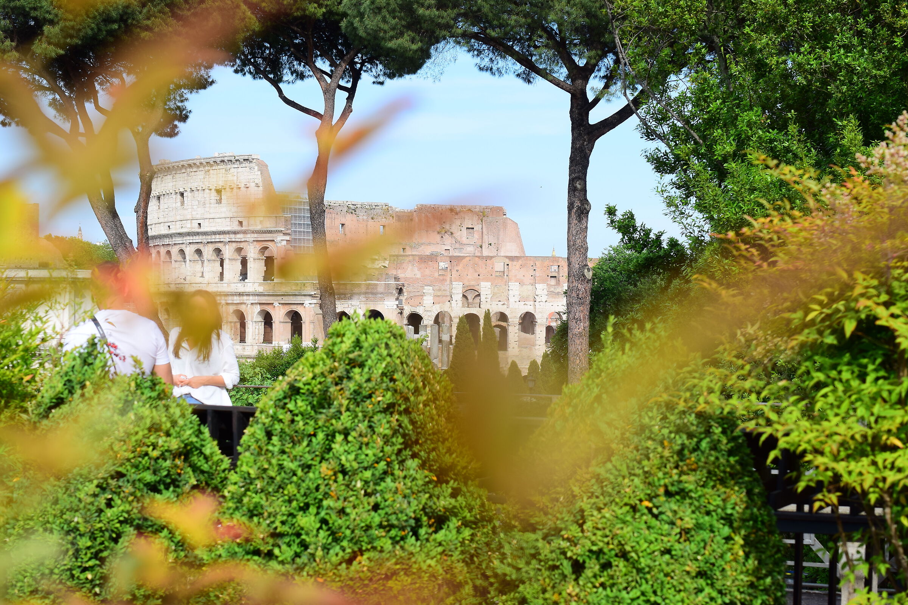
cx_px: 454
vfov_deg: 20.2
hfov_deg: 29.9
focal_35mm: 68
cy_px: 302
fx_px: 1702
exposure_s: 1/250
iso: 100
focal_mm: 45
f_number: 8
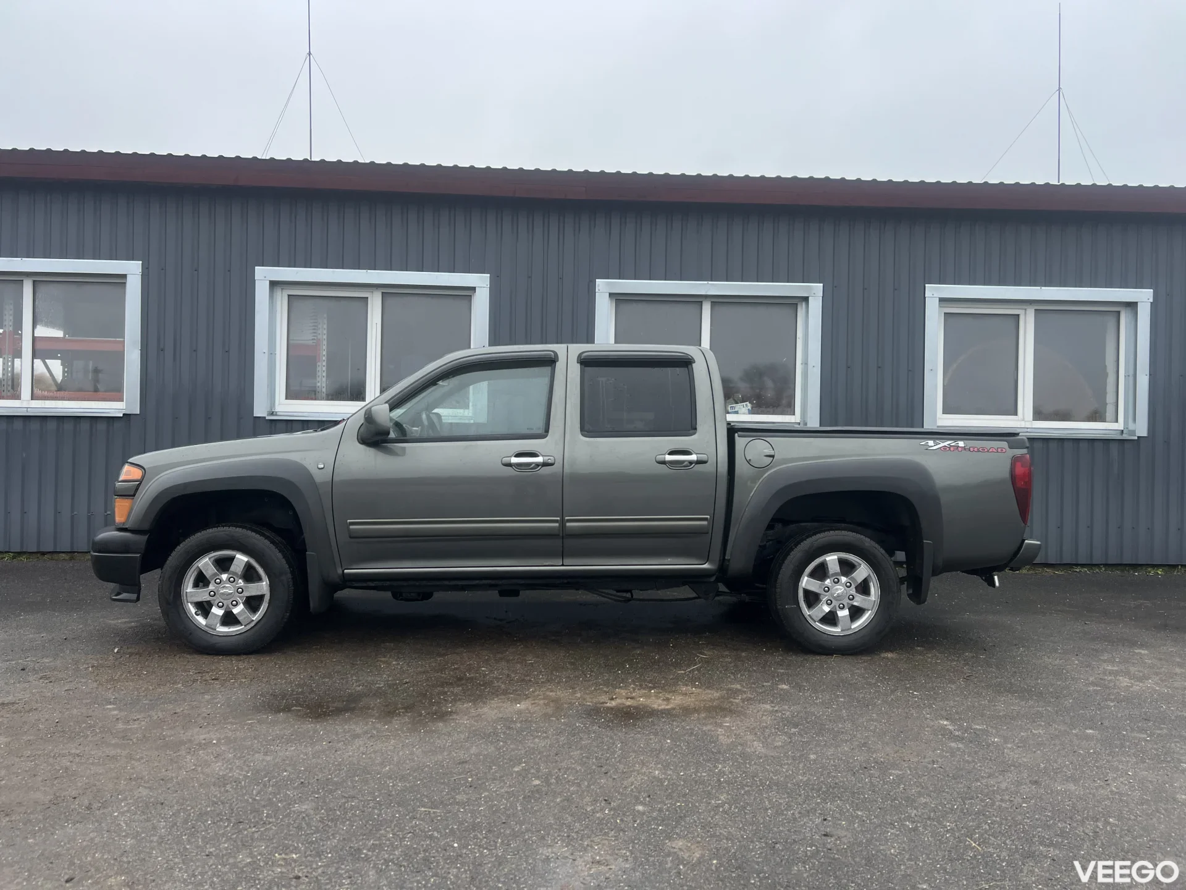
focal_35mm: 26
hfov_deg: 67.3
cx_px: 593
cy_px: 445
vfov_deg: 53.1
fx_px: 891
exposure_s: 1/121
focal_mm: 5.7
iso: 40
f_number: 1.5
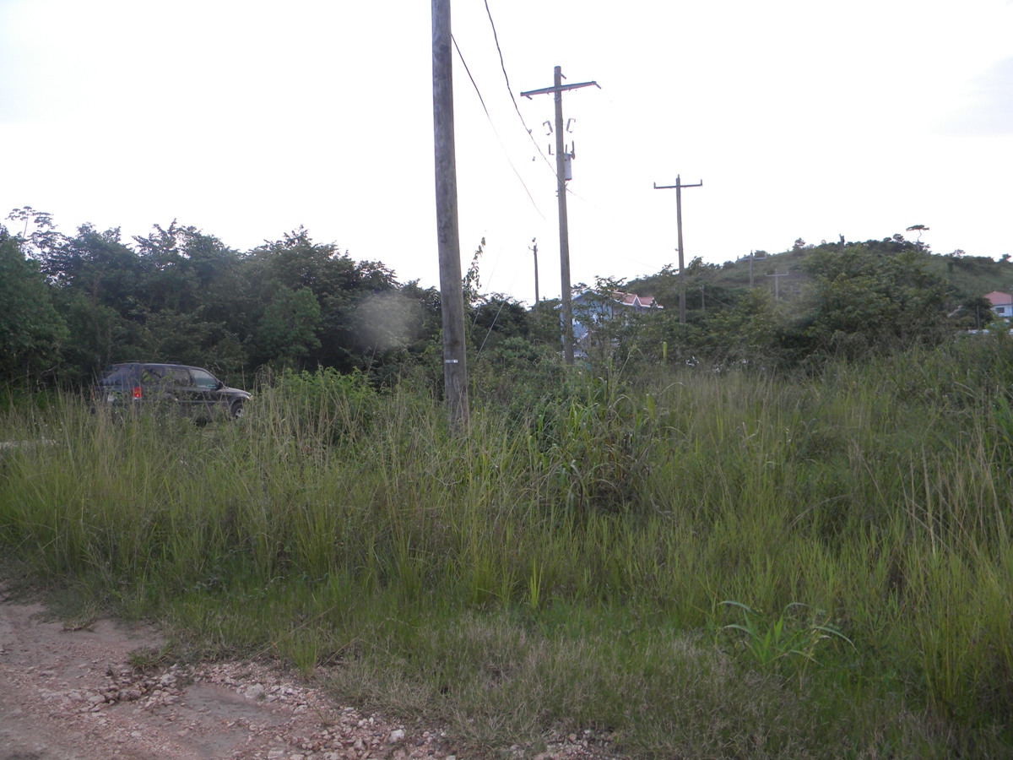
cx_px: 506
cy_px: 380
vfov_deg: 49.7
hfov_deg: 63.4
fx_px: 819
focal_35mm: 28
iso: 102
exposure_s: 1/68.6
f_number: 3.5
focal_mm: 5
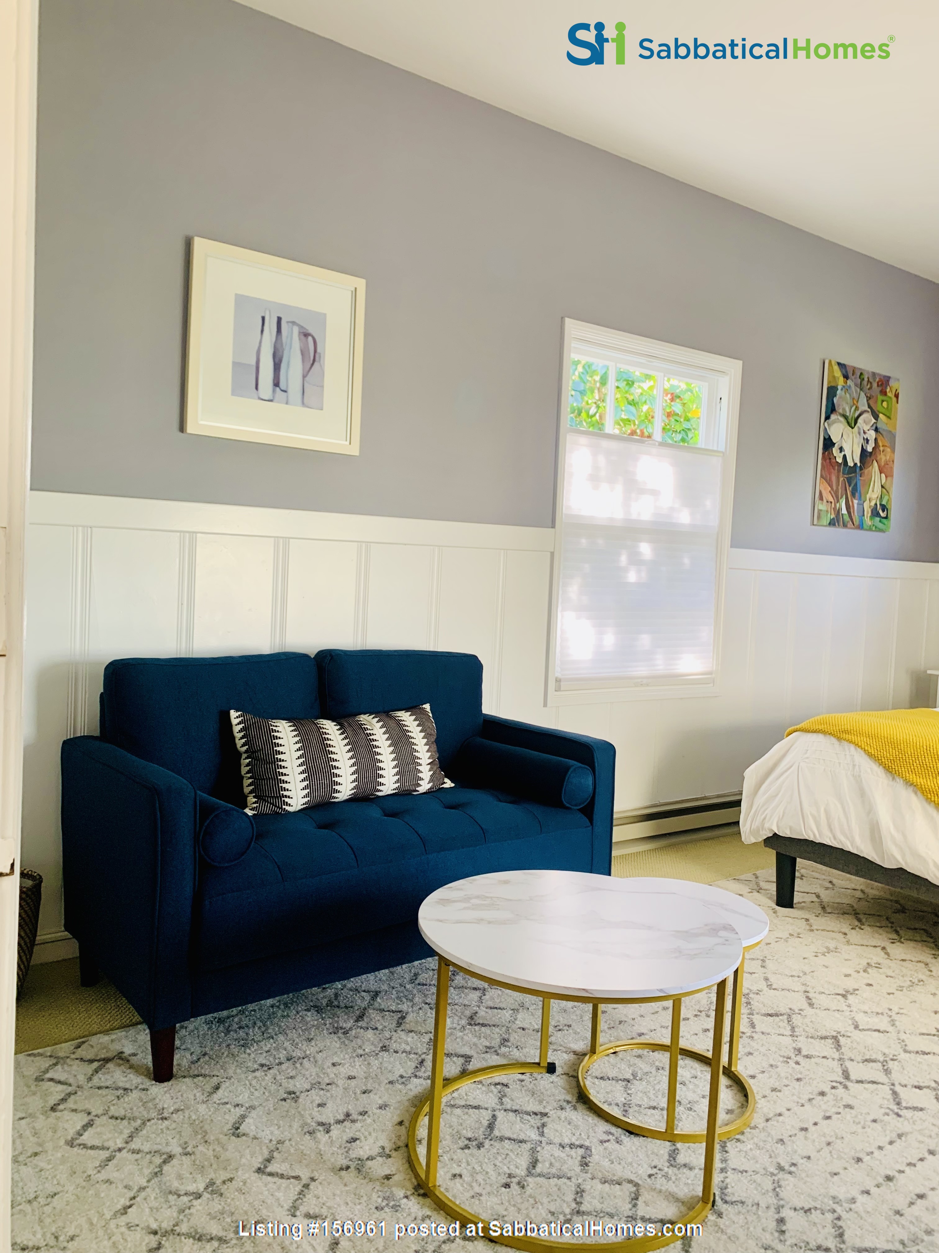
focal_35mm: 26
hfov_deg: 53.1
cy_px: 626
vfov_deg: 67.3
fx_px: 940
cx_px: 470
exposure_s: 1/60
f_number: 1.8
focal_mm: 4.25
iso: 100
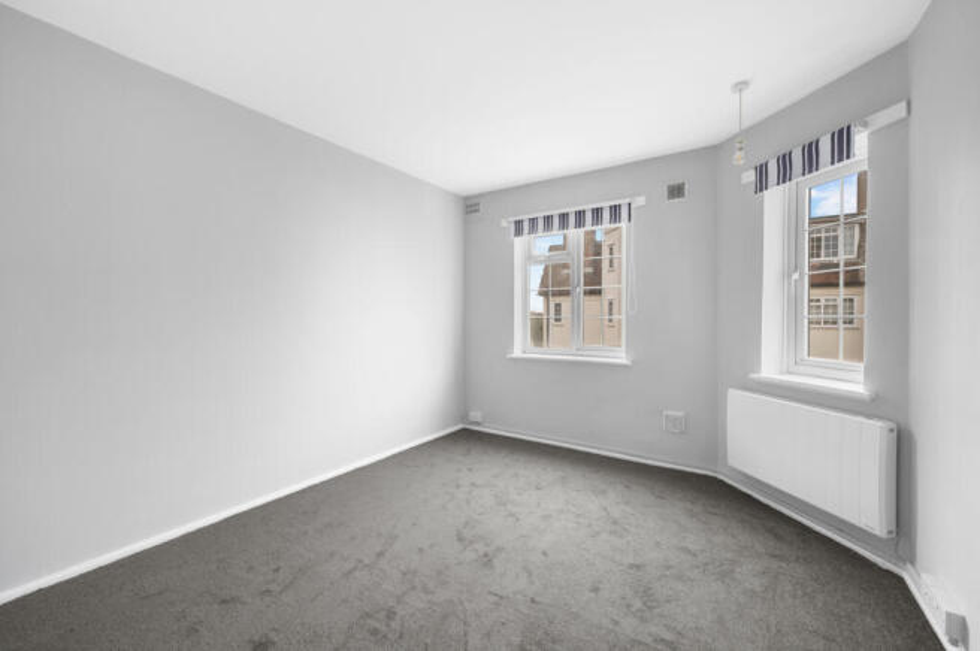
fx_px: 381
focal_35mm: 14
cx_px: 490
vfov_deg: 81.1
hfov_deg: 104.3
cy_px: 326
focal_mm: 14
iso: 200
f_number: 16
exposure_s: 2
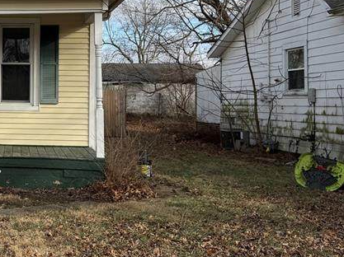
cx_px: -31
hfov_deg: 29.6
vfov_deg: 24.6
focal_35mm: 59
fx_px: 586
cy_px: 74
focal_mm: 6.76
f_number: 1.78
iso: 80
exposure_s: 1/3021
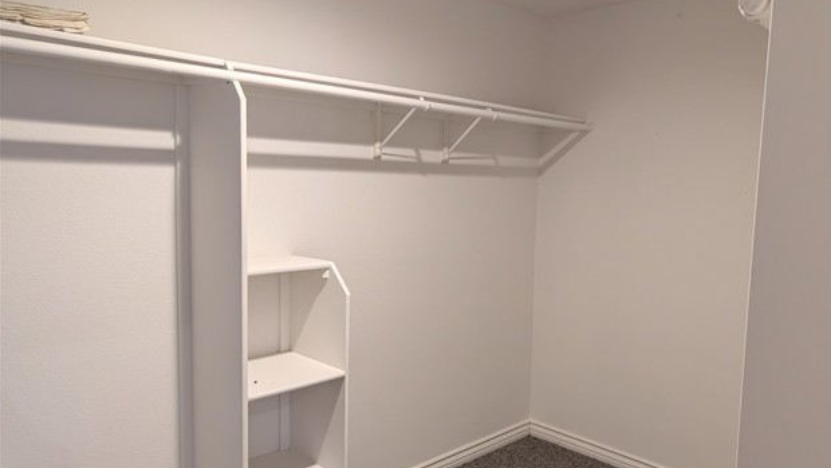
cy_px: 262
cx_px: 428
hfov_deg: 69.8
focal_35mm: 27
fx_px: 595
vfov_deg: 42.8
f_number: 1.68
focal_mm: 6.9
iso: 611
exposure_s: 1/120
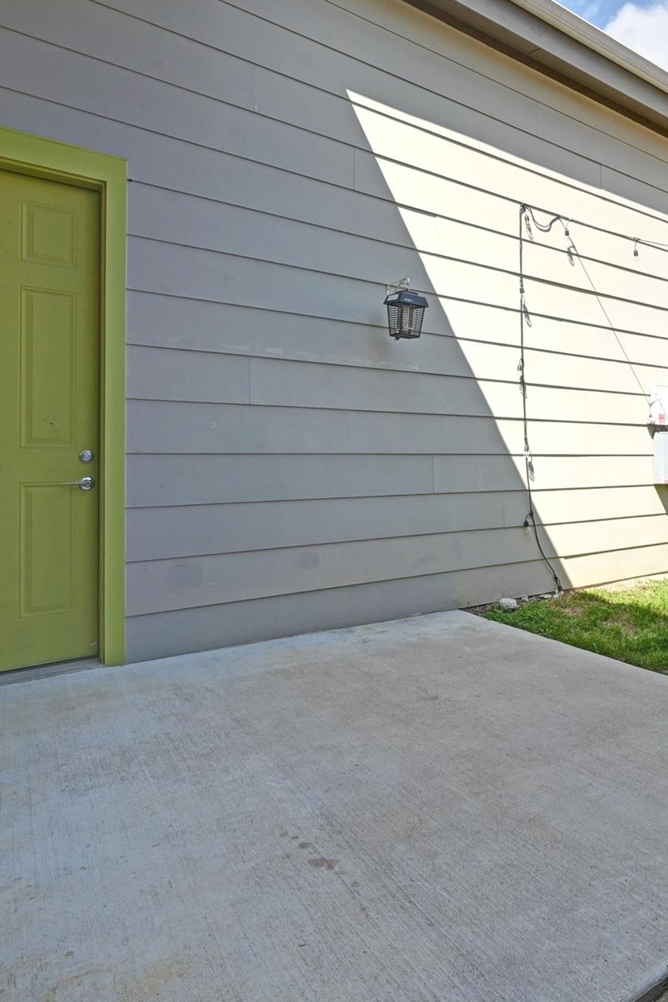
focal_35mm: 23
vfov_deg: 76.0
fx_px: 640
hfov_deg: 49.9
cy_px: 464
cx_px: 582
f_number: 14
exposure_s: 1/80
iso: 200
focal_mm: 14
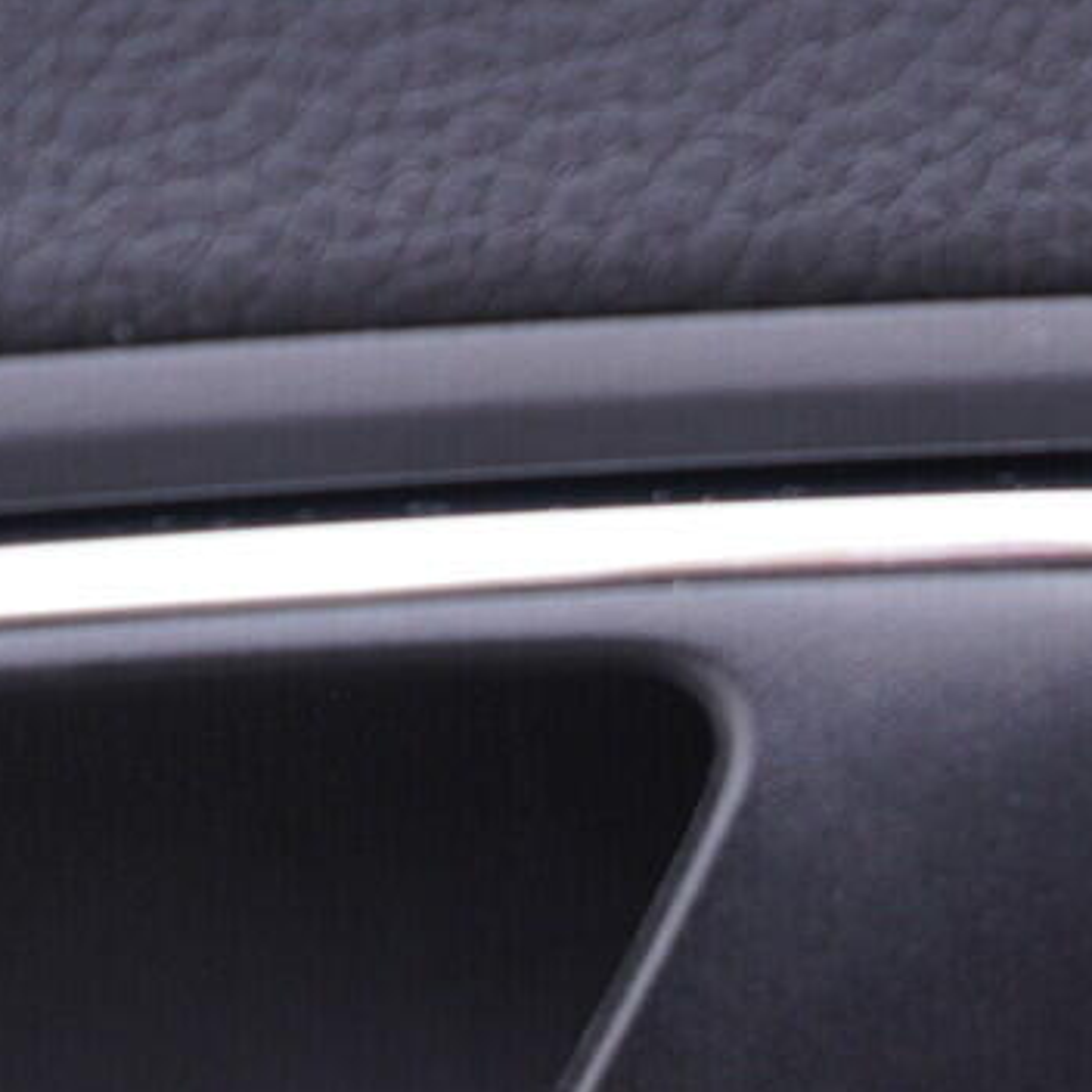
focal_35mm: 125
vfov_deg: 13.6
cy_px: 1228
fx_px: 4461
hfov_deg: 13.8
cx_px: 1021
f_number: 2.8
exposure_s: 1/40
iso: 160
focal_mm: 24
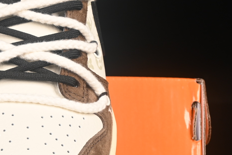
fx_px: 1456
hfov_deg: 9.0
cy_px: 96
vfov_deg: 6.1
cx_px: -62
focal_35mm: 226
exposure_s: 1/80
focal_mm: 50
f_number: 7.1
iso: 160
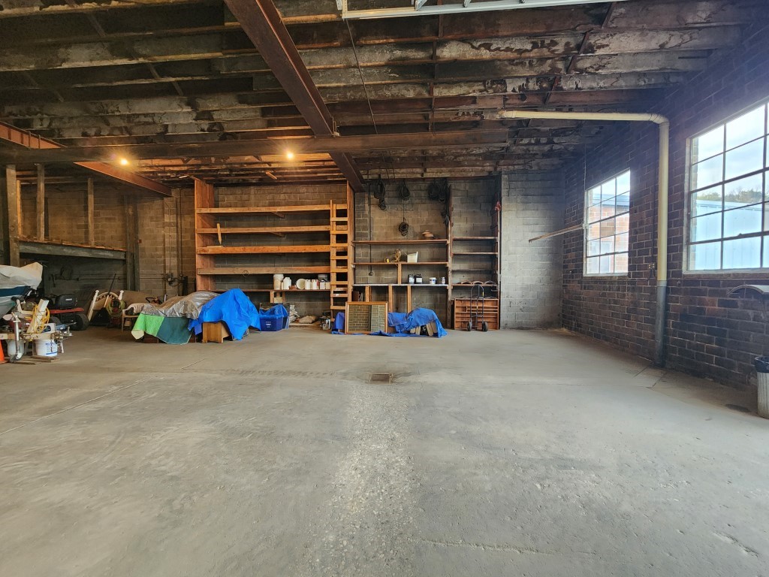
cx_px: 384
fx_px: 289
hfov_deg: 106.2
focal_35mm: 13
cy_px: 288
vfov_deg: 89.9
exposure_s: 1/60
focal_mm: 2.2
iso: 400
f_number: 2.2
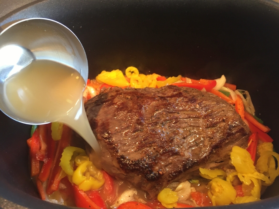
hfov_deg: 61.7
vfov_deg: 48.2
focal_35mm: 29
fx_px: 234
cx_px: 140
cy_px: 104
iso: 100
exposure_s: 1/30
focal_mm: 4.15
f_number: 2.2
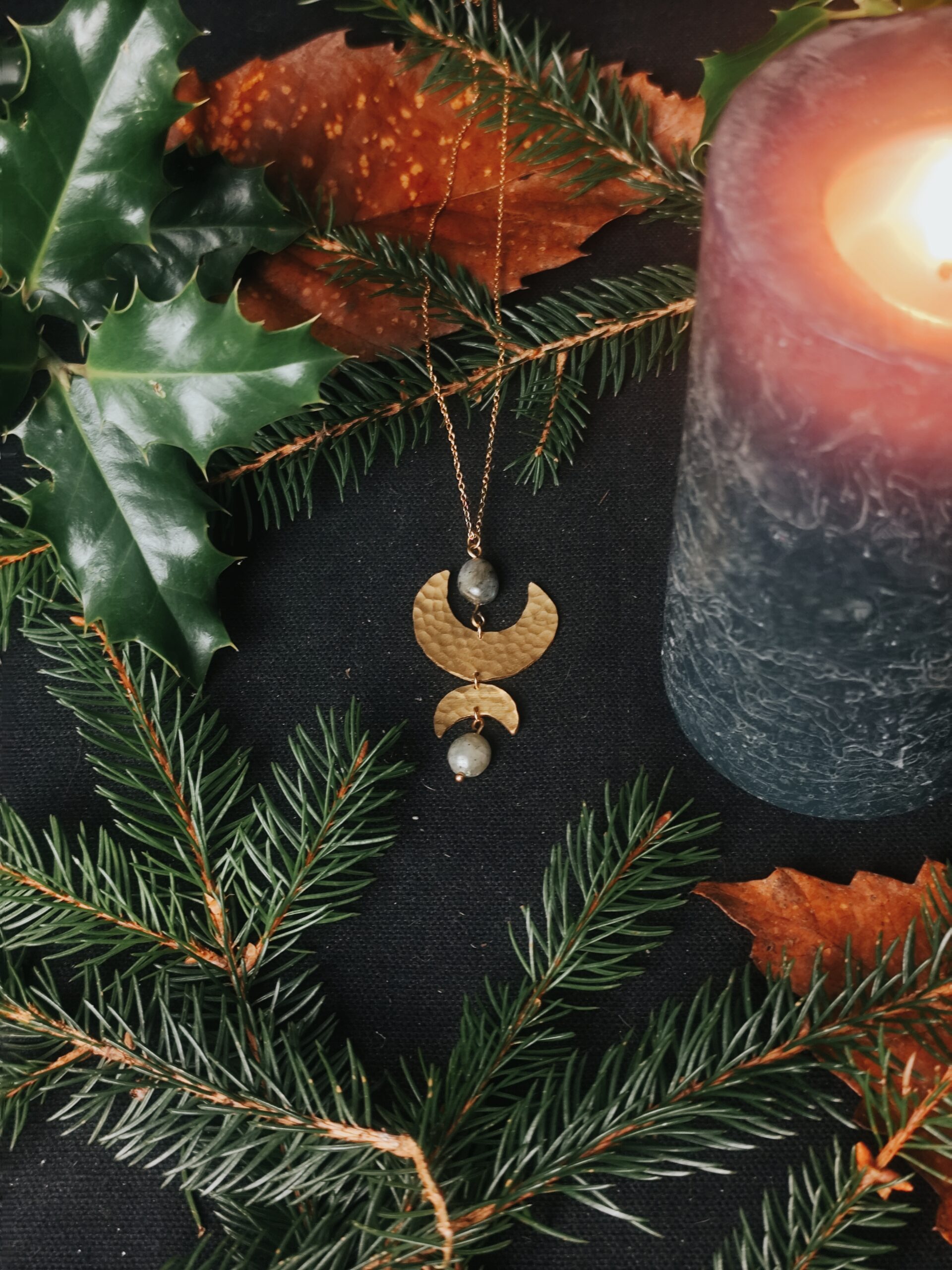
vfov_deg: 41.2
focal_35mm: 46
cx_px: 476
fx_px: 1687
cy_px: 635
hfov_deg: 31.5
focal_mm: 6.19
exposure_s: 1/25
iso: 125
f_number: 1.65
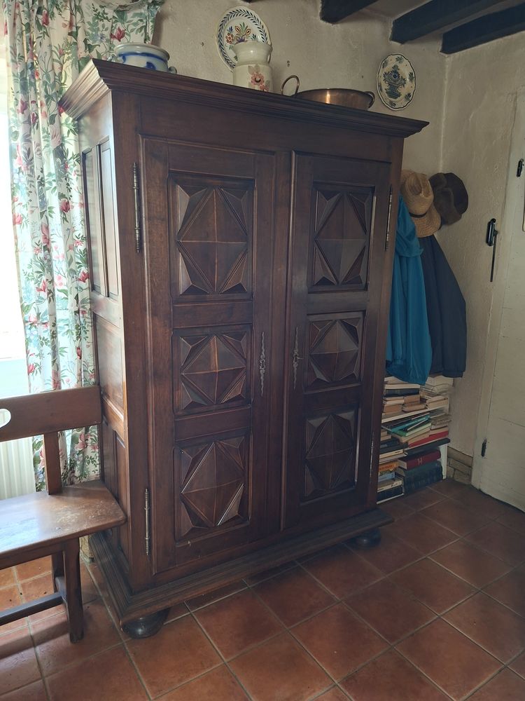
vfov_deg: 73.9
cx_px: 262
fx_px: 465
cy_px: 350
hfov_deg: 58.9
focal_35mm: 23
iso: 400
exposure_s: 1/33
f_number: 1.8
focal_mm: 5.54
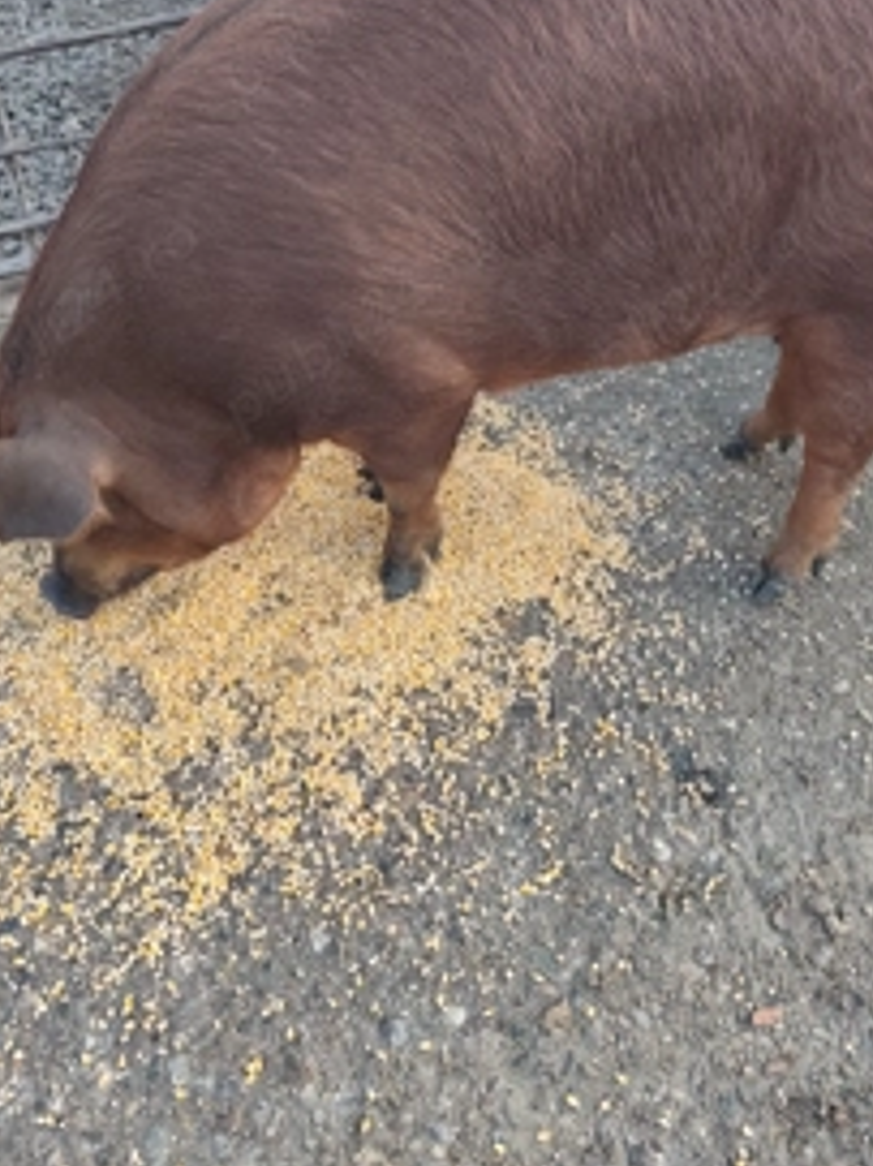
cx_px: 512
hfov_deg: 41.6
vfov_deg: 53.0
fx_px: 1144
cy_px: 396
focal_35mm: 34
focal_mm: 6.19
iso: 250
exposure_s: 1/60.8
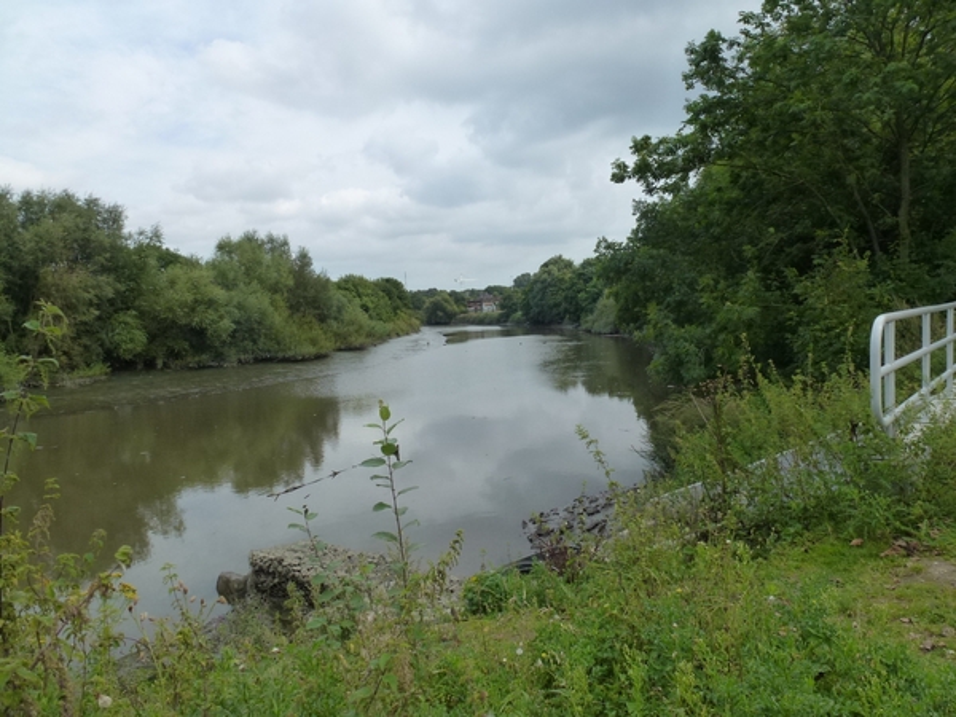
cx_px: 478
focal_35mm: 24
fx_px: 663
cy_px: 358
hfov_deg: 71.6
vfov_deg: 56.8
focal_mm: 4.3
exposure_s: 1/800
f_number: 4
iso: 160
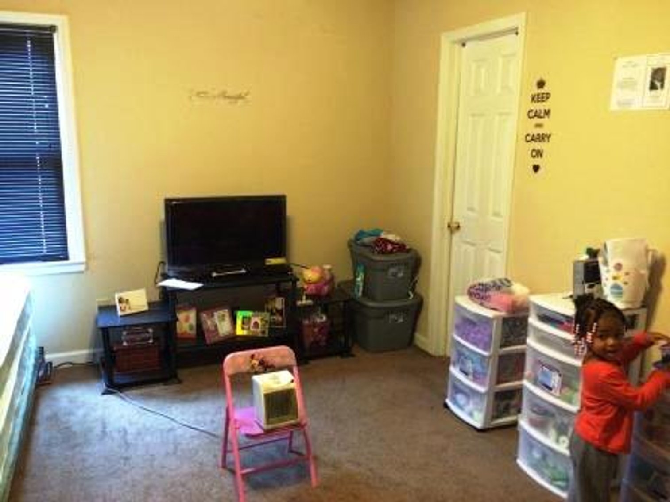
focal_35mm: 29
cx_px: 335
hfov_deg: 61.7
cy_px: 251
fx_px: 561
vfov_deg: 48.2
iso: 400
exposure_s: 1/15
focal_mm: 4.15
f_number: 2.2
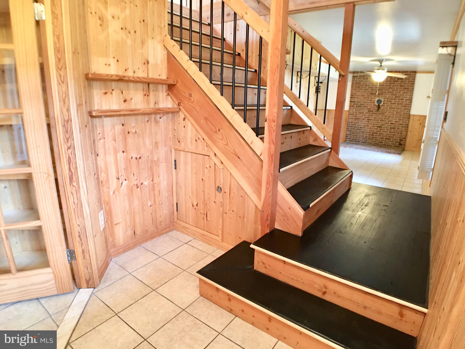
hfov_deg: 61.7
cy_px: 174
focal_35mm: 29
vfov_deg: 48.2
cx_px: 232
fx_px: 390
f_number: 2.2
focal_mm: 4.15
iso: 80
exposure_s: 1/10
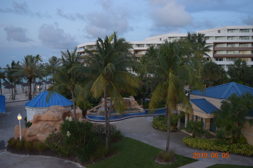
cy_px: 84
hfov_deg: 61.9
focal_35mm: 30
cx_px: 126
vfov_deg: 43.6
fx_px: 211
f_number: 3.8
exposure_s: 1/60
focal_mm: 20
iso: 360
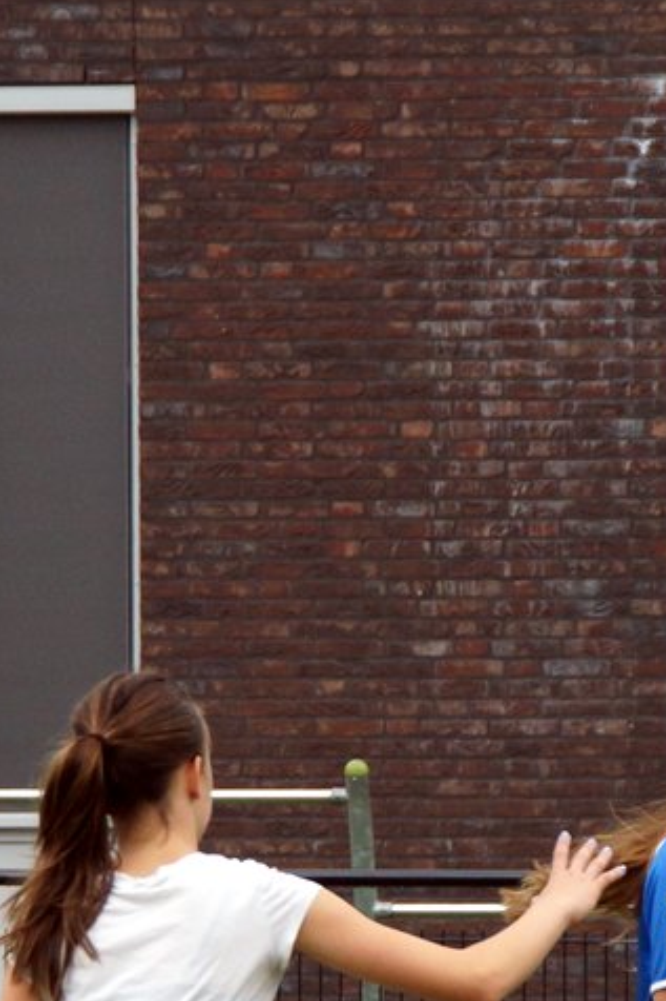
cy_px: 951
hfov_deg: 4.3
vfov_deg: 6.4
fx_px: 8969
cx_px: 432
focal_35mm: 323
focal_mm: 100
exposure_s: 1/800
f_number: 6.3
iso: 400
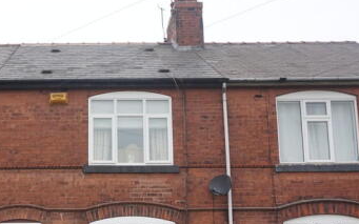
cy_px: 190
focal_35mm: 47
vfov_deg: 26.7
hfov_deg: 41.3
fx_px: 460
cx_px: 86
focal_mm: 16
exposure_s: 1/100
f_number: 5.6
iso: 250
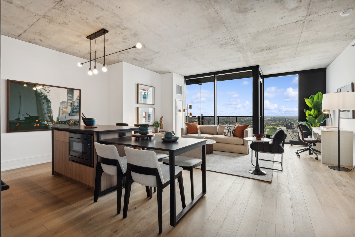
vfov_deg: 73.7
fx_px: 158
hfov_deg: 96.7
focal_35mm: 16
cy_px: 118
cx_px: 178
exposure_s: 1/60
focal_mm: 16
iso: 320
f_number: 8
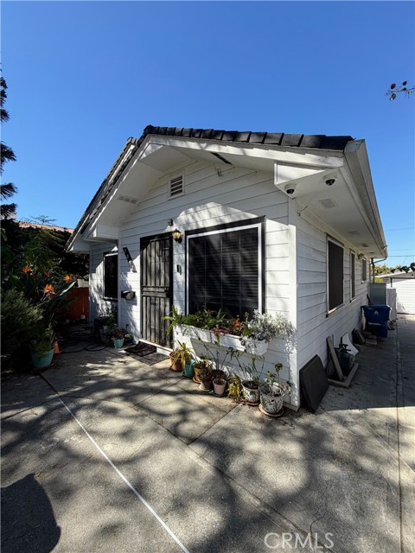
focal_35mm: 14
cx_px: 208
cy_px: 276
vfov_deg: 102.1
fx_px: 224
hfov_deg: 85.7
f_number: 2.2
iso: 40
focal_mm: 2.22
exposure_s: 1/770
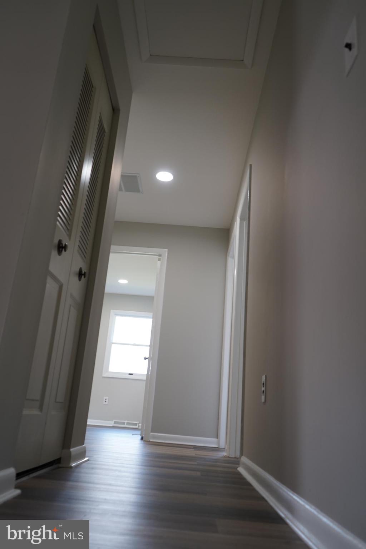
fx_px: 427
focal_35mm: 28
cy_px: 274
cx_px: 183
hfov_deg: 46.4
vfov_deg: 65.5
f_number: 4
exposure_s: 1/30
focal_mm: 28
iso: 320
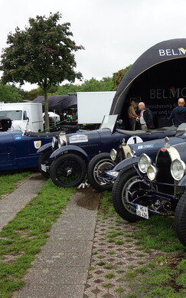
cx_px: 126
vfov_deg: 45.3
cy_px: 149
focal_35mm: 44
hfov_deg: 29.0
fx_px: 357
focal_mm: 10.4
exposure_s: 1/100
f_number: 4
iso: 125
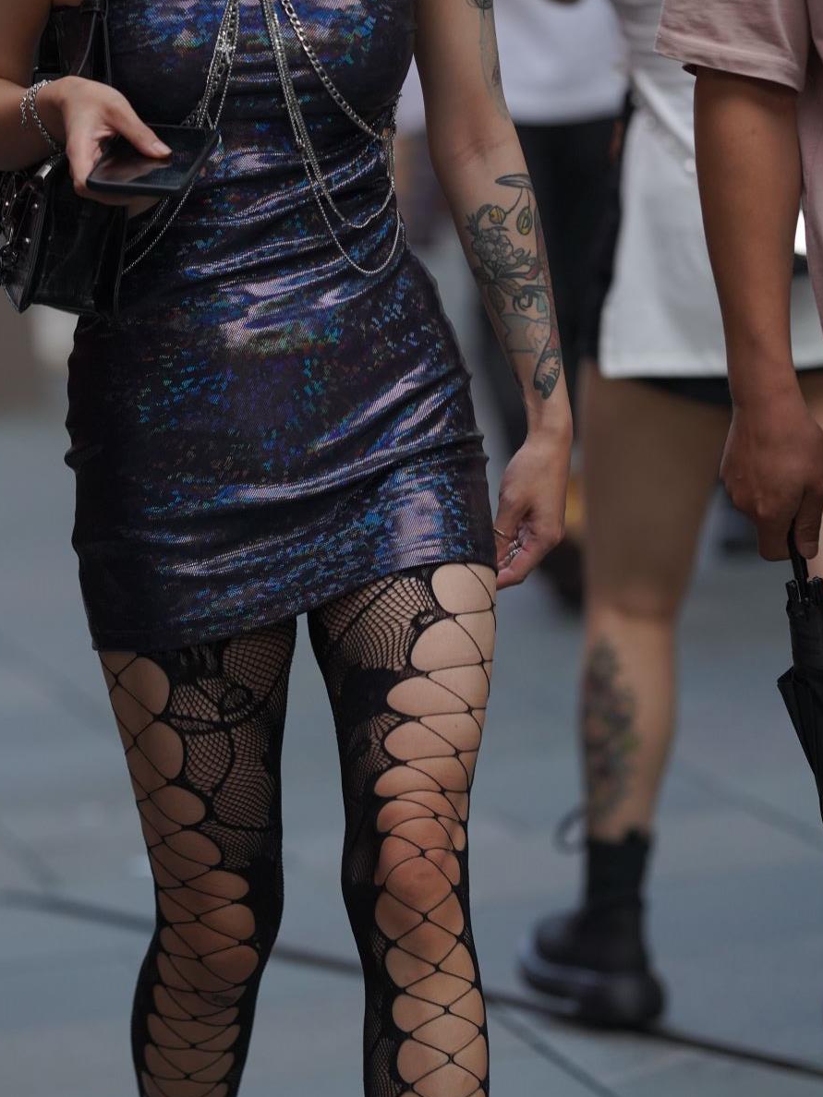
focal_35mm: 270
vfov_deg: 7.3
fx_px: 8559
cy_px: 410
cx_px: 262
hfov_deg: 5.5
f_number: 2.8
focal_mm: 135
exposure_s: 1/500
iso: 640
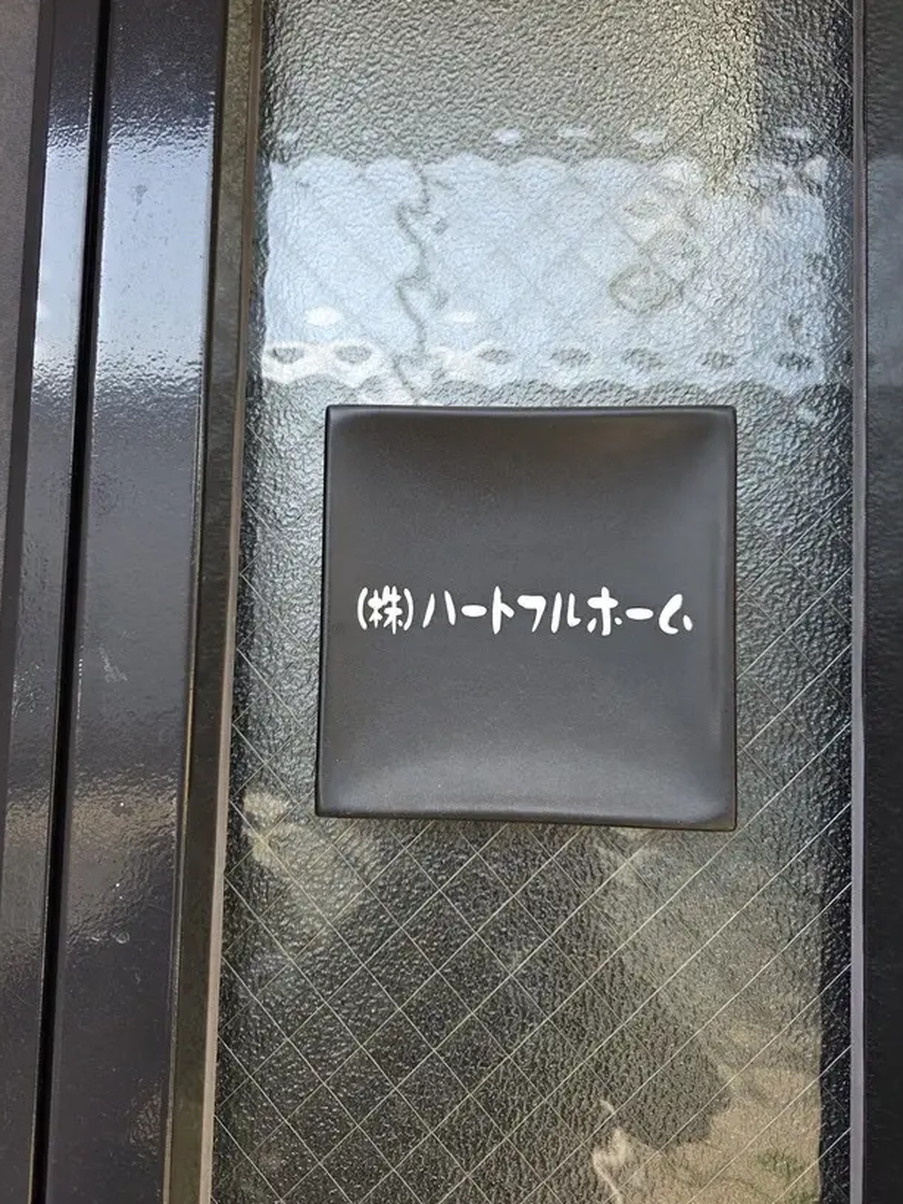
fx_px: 834
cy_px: 599
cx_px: 460
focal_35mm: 24
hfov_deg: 56.8
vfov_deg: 71.6
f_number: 1.7
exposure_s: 1/180
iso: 40
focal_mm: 6.3
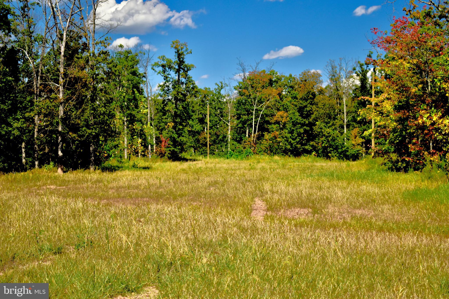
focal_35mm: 69
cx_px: 224
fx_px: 860
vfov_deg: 19.7
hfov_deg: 29.2
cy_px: 150
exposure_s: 1/800
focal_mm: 46
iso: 400
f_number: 5.3
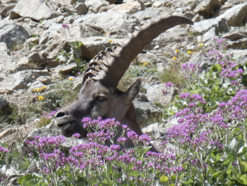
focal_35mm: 661
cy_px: 93
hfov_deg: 3.0
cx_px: 124
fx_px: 4717
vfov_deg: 2.3
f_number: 5.6
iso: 80
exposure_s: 1/250
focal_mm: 118.5
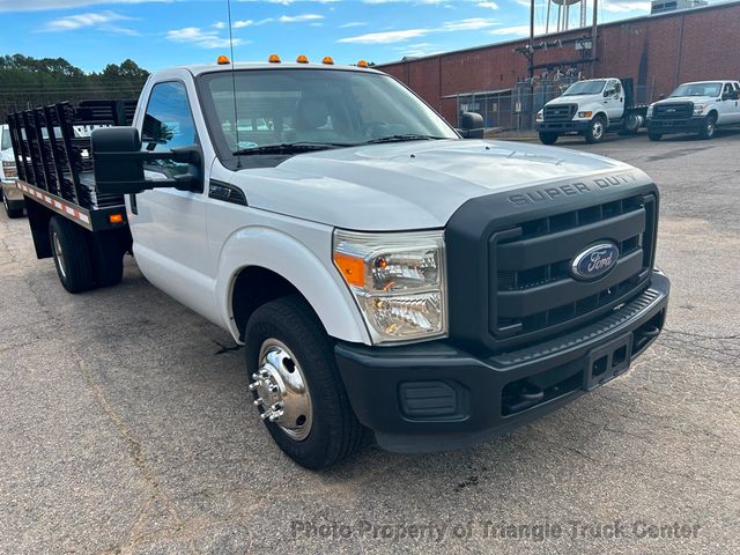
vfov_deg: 53.1
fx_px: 556
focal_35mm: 26
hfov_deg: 67.3
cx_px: 370
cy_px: 278
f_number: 1.5
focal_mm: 5.7
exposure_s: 1/1724
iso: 50
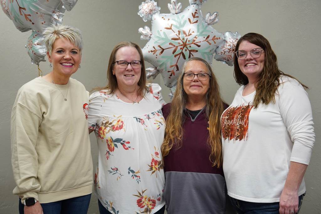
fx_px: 464
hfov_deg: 38.2
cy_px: 107
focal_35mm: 52
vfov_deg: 26.0
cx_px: 160
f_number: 4.5
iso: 1600
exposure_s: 1/160
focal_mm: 52
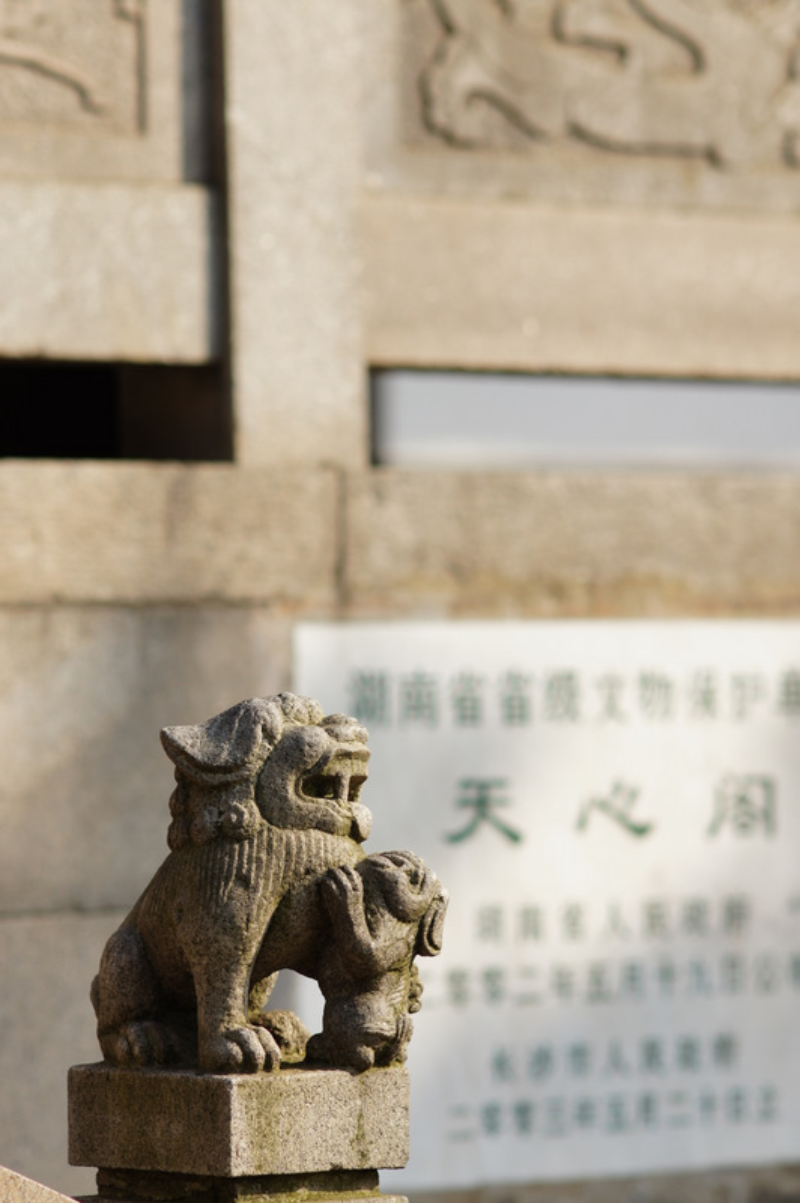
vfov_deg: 10.2
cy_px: 602
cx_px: 400
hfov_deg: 6.8
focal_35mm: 202
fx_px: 6761
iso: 100
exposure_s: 1/1250
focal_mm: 135
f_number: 2.8
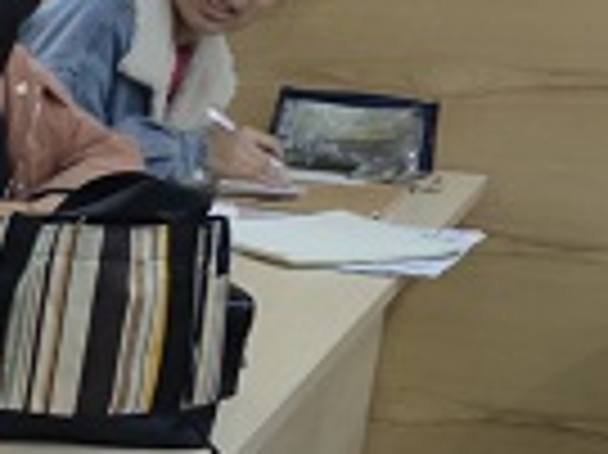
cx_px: -513
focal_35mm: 107
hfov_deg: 15.6
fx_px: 1878
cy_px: 539
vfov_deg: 13.4
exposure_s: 1/50
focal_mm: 6.72
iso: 287
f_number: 1.69
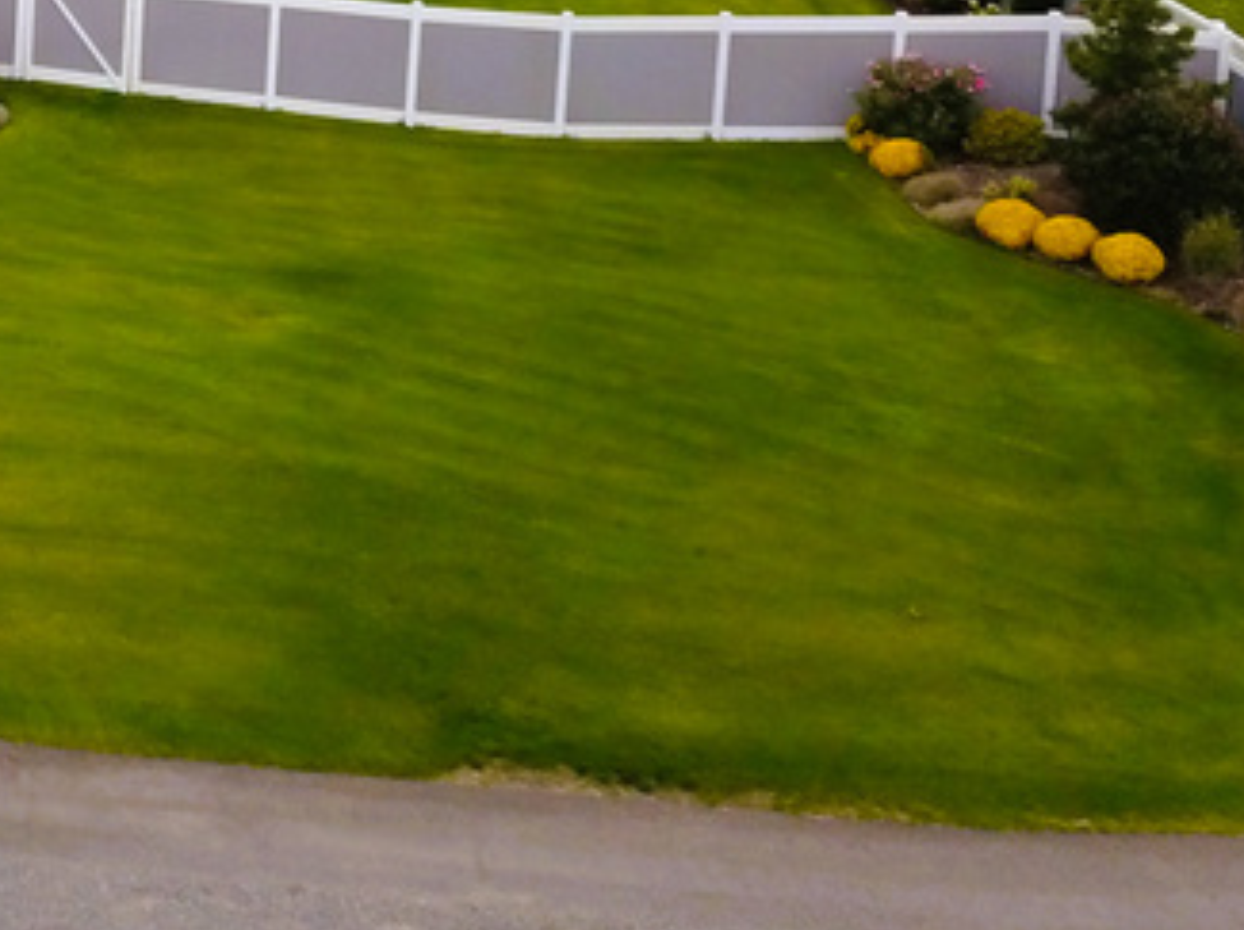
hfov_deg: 20.9
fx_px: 2944
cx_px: -517
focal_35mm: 82
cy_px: -434
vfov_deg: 16.5
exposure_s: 1/120
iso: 400
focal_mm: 4.73
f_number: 2.2
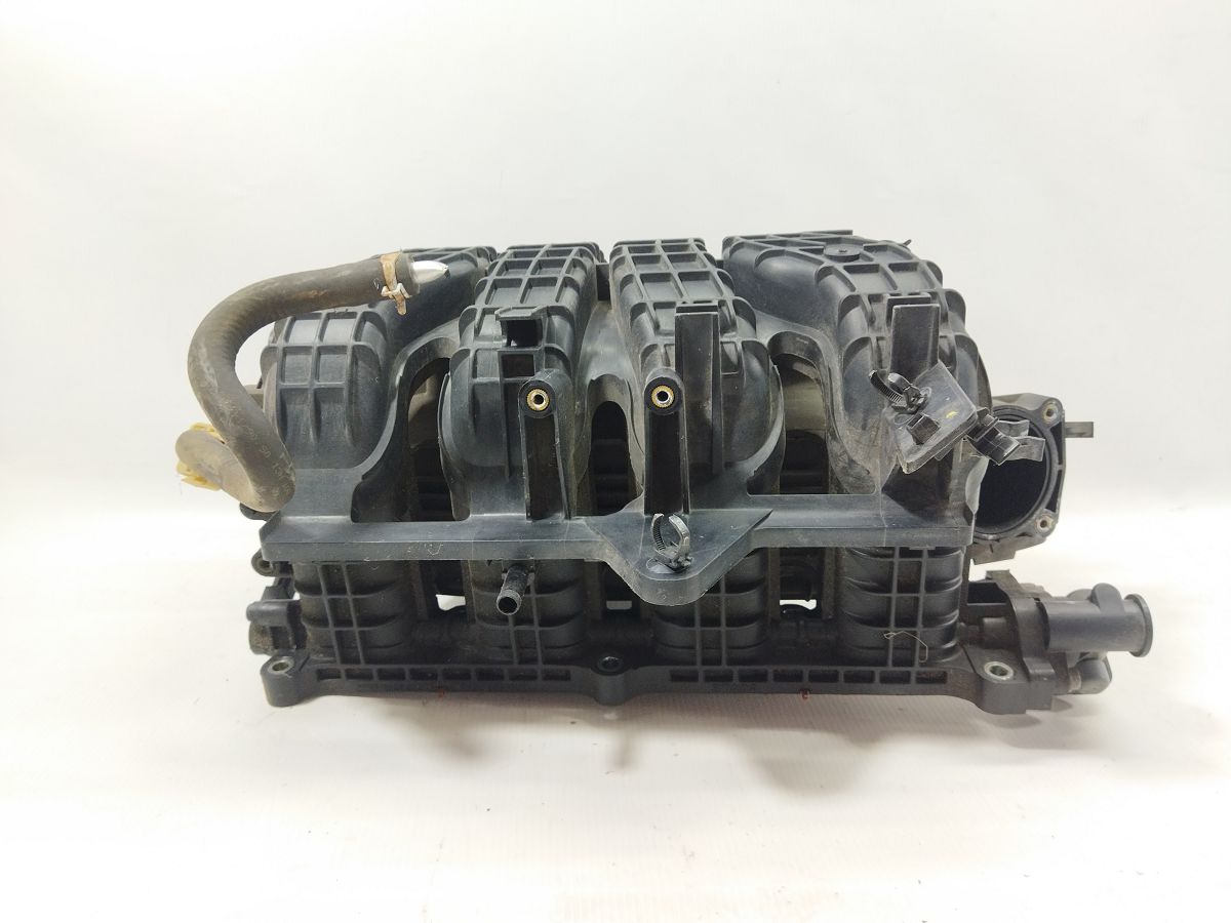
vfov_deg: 51.4
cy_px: 462
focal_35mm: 27
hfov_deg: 65.3
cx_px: 616
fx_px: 960
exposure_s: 1/50
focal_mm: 4.71
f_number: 1.79
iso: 109
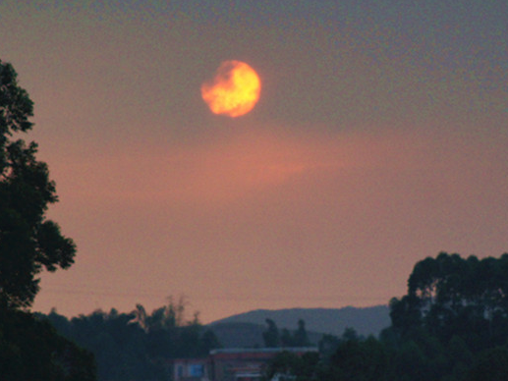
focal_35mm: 401
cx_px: 279
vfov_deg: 3.7
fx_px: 5886
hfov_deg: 4.9
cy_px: 258
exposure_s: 1/320
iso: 1250
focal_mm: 160
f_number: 5
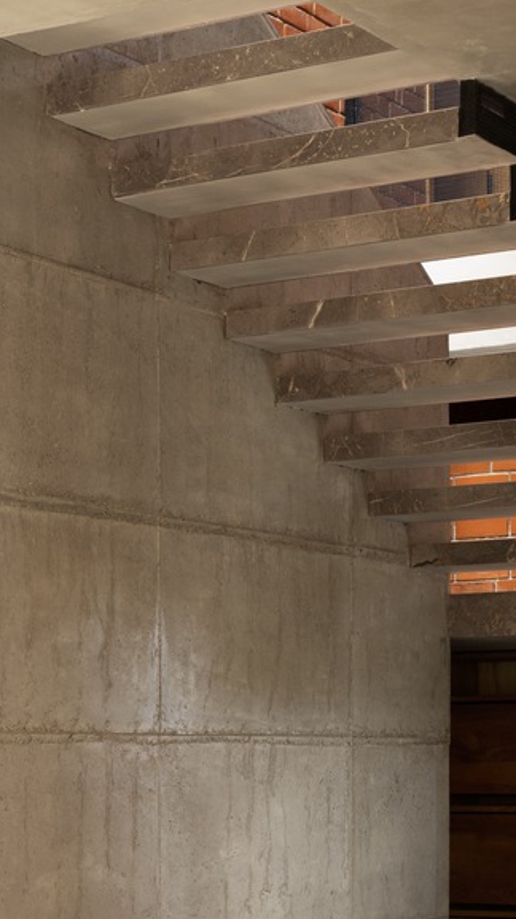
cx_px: 66
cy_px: 712
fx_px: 2168
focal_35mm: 89
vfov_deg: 23.6
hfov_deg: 13.5
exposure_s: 1/1.25
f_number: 8
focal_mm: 49
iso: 500
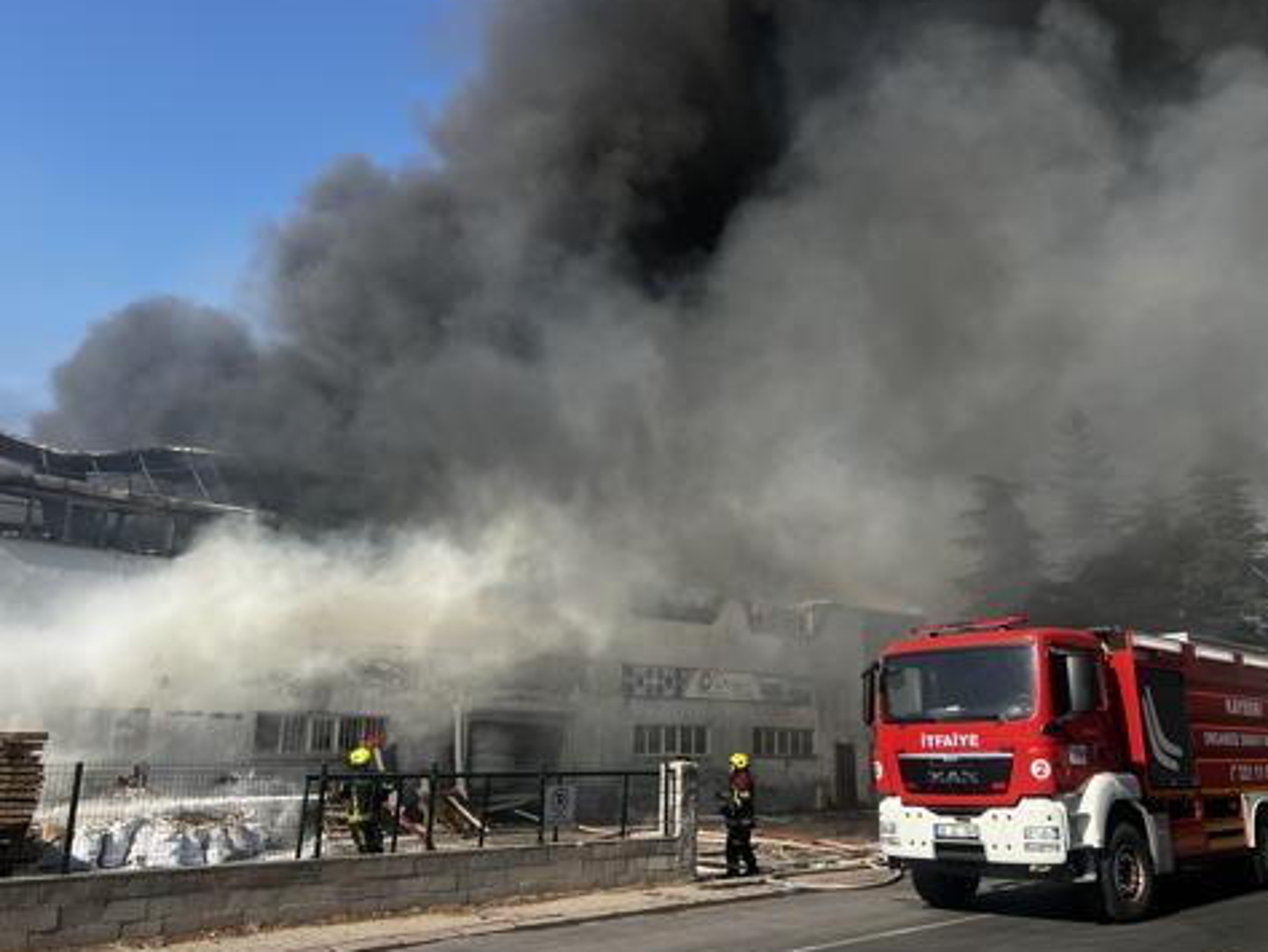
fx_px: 1099
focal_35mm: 30
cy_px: 488
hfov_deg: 59.9
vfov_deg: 46.8
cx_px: 646
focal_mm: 5.7
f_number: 1.5
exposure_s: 1/2513
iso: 50
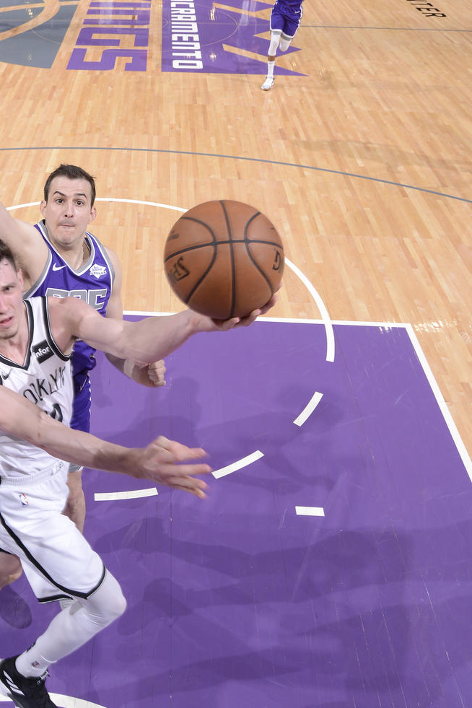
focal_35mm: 37
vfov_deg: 51.0
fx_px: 728
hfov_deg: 34.6
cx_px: 82
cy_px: 240
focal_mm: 21
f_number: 9
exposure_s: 1/250
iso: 250
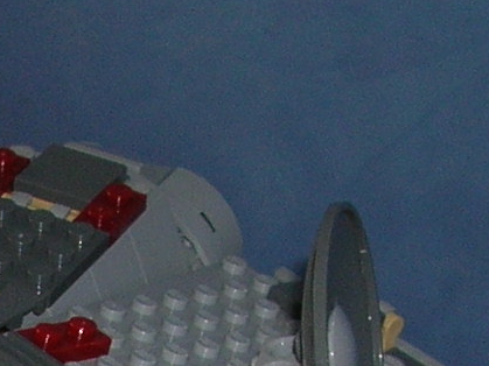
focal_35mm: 191
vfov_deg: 7.4
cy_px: 798
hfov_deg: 10.1
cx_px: -158
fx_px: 2697
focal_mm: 5.8
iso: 50
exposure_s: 1/60.1
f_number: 2.8
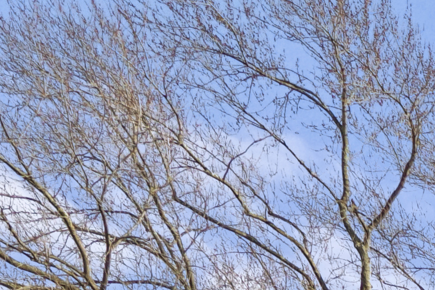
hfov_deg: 11.3
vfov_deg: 7.9
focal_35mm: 117
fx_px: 1414
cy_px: 1130
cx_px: 1272
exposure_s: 1/320
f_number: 7.1
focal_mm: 10
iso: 500
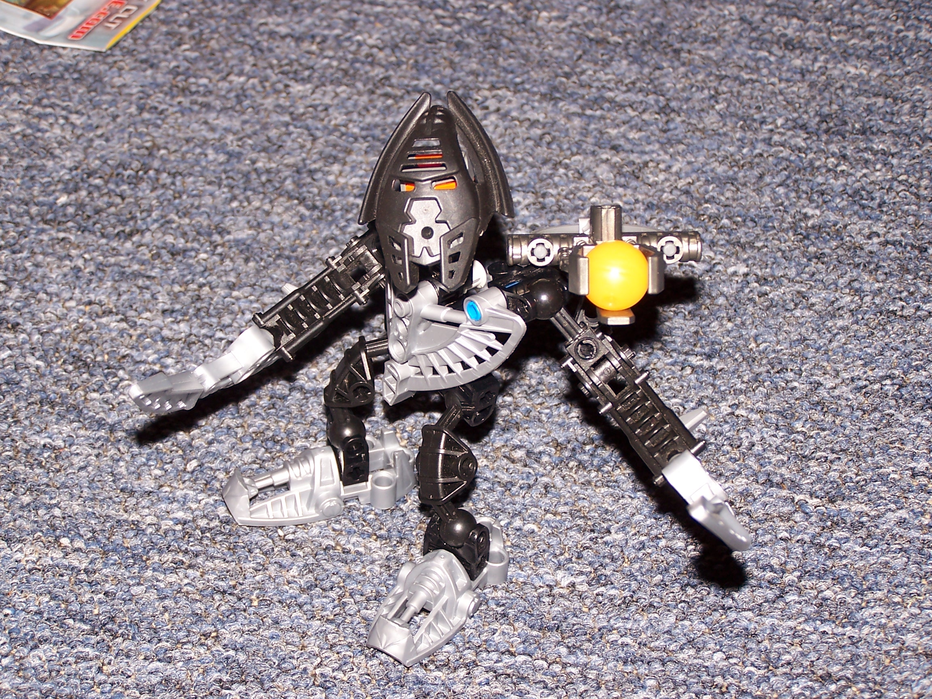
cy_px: 350
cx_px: 466
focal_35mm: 82
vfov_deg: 18.0
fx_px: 2208
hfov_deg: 23.8
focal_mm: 13.7
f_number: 3.2
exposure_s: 1/90
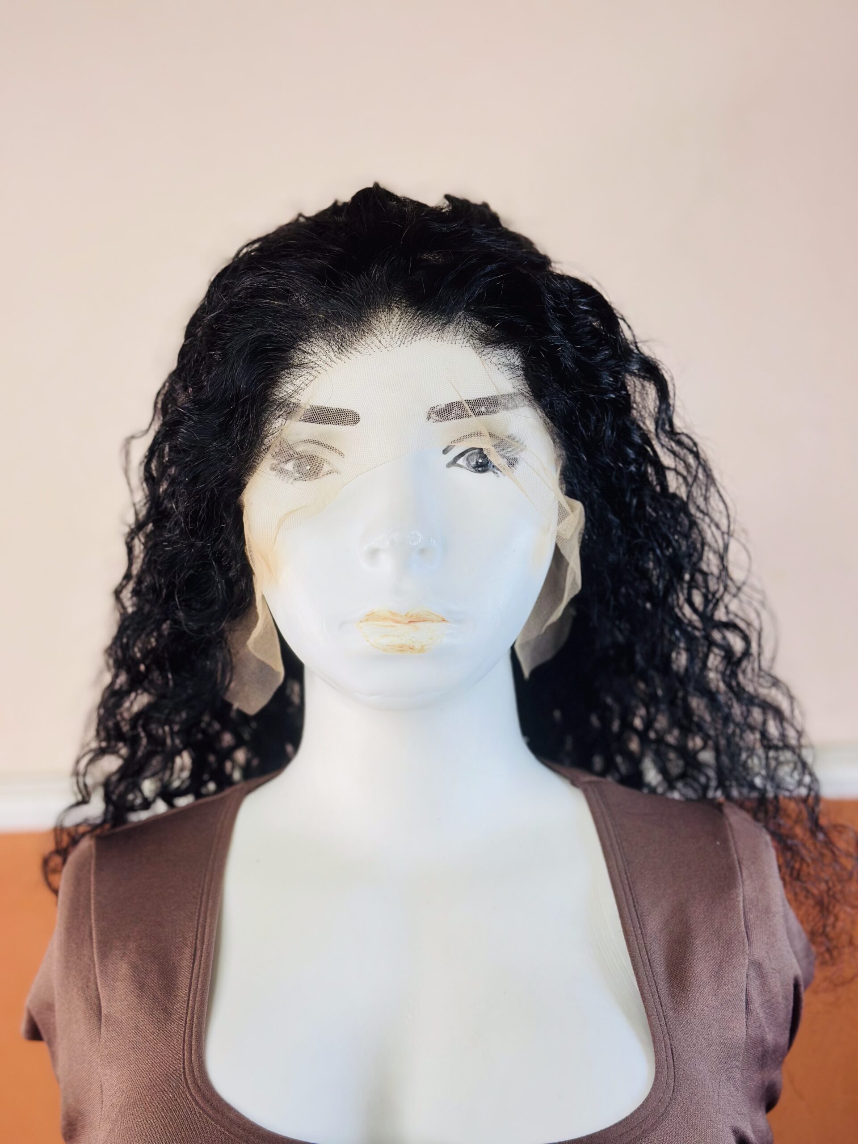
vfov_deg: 39.7
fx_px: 1586
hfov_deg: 30.3
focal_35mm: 48
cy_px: 572
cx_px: 429
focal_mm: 6.86
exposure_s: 1/158
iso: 64
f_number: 1.78
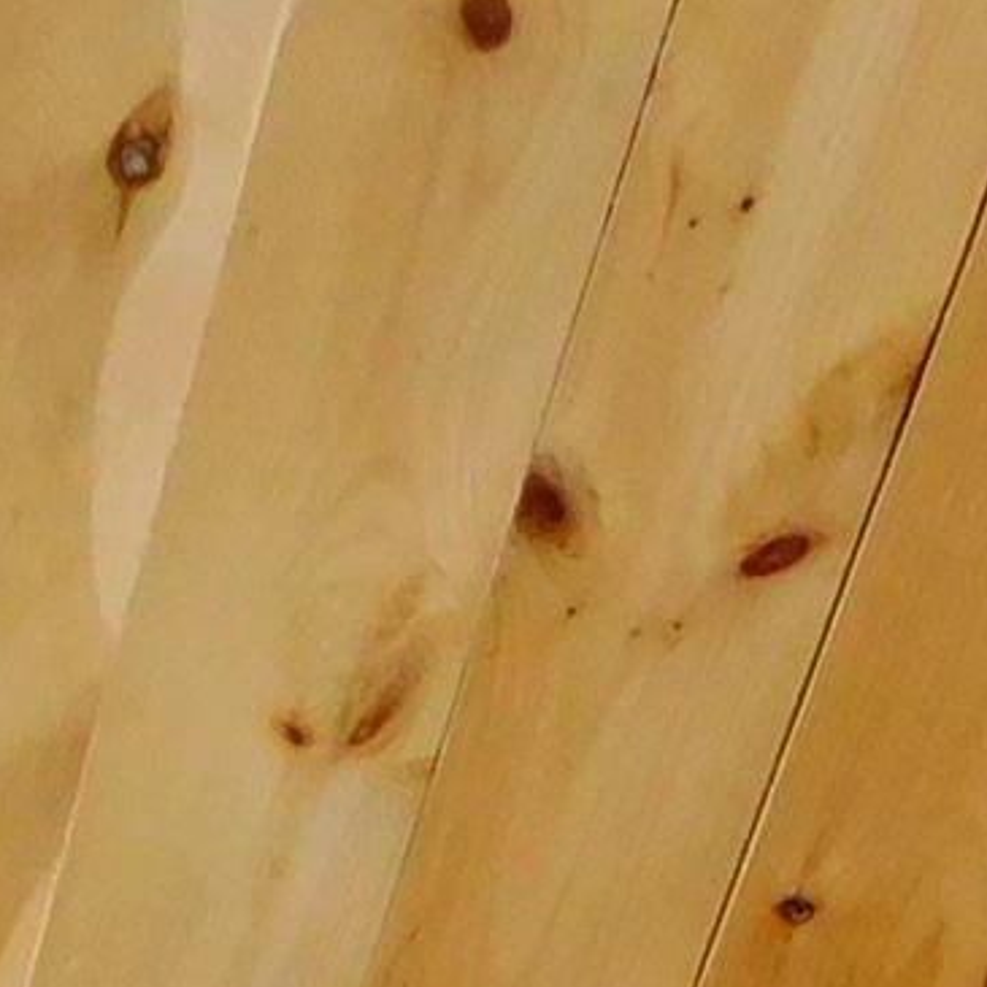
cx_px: 987
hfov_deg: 10.1
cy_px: 2415
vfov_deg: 9.1
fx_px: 5516
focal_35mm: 171
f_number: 3
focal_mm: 4
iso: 320
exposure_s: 1/30
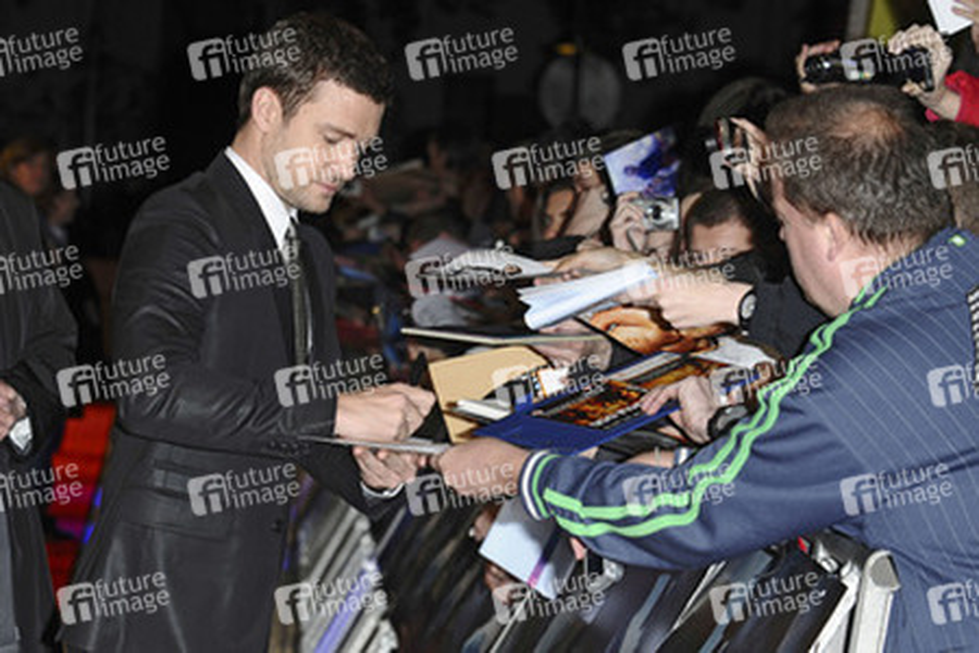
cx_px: 490
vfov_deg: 11.4
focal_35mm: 120
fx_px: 3263
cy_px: 326
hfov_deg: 17.1
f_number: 4.5
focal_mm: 80
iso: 320
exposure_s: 1/200
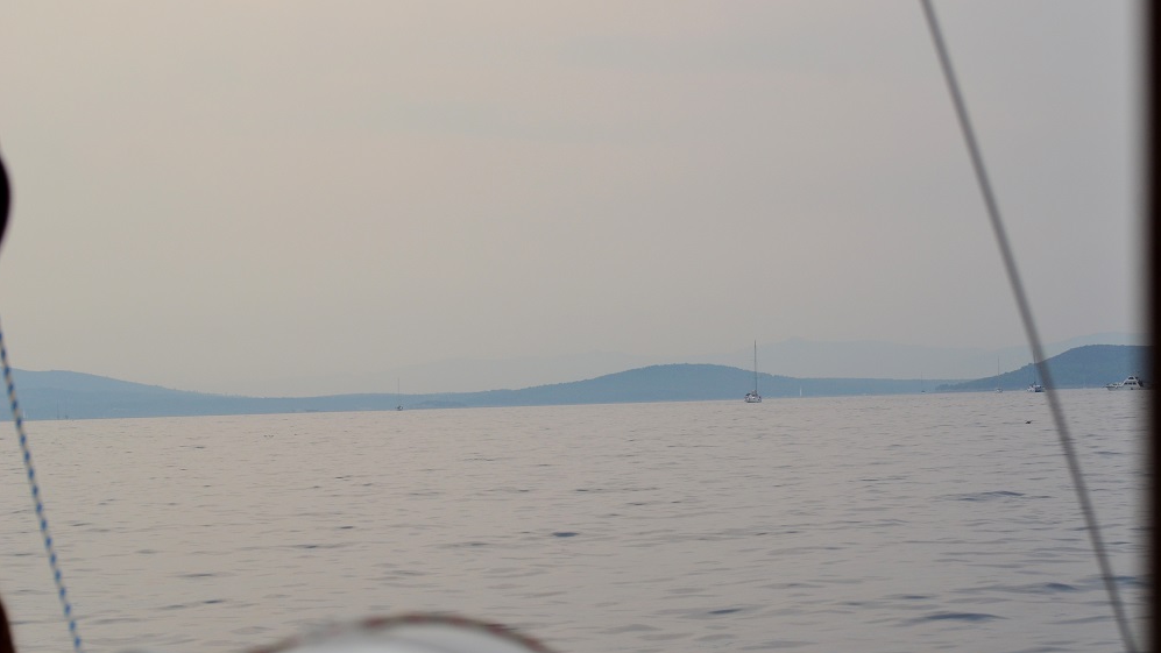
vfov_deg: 11.0
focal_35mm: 110
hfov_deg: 19.5
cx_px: 580
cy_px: 328
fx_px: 3387
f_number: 5.6
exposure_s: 1/2500
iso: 400
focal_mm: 70
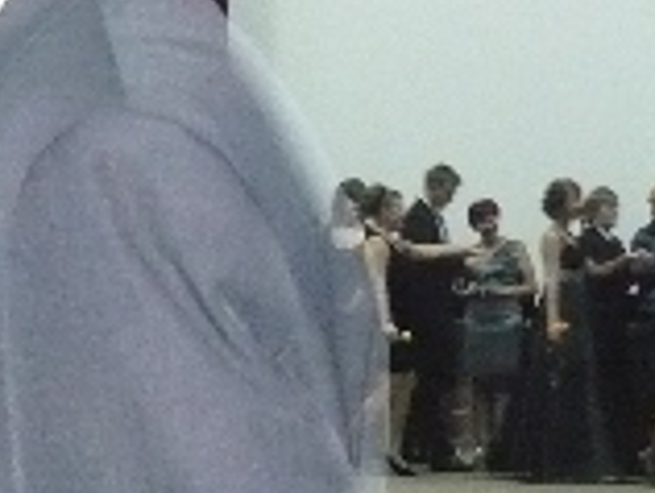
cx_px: 468
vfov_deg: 8.6
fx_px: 3297
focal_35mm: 174
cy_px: 186
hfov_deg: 11.3
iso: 500
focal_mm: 5.8
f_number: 2.8
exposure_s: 1/30
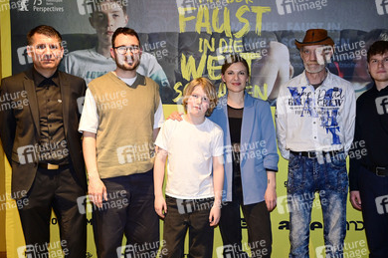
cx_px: 215
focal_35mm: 38
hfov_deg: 51.1
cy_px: 128
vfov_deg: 35.3
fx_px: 404
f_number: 4
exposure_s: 1/200
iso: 2000
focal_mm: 32.5
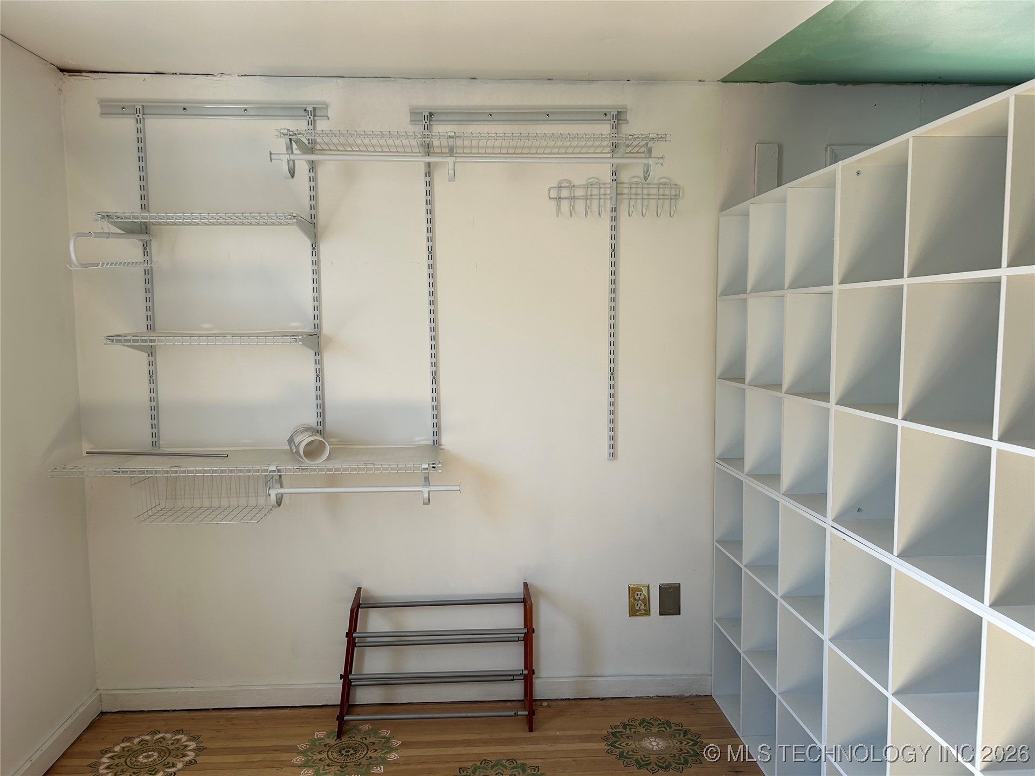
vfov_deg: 53.1
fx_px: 777
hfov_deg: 67.3
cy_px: 388
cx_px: 518
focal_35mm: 26
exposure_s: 1/121
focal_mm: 5.7
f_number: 1.5
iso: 40
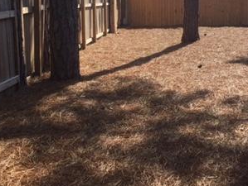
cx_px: 134
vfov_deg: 23.4
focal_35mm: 62
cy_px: 37
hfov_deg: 31.1
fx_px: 445
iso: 32
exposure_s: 1/1236
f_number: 2.2
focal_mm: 4.15
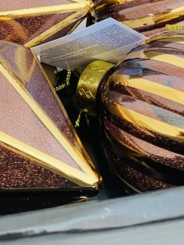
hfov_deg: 22.9
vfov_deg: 28.1
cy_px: -9
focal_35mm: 64
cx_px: 63
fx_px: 453
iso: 125
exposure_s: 1/72
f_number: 1.8
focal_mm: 4.25
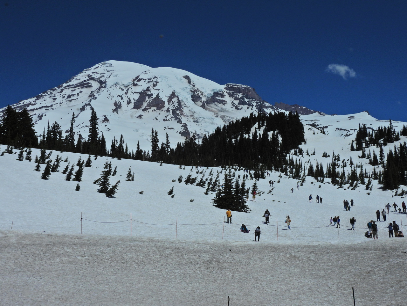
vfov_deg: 33.6
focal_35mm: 43
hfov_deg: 43.9
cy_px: 153
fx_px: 506
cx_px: 204
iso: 100
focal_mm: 7.7
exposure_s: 1/1600
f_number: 7.1
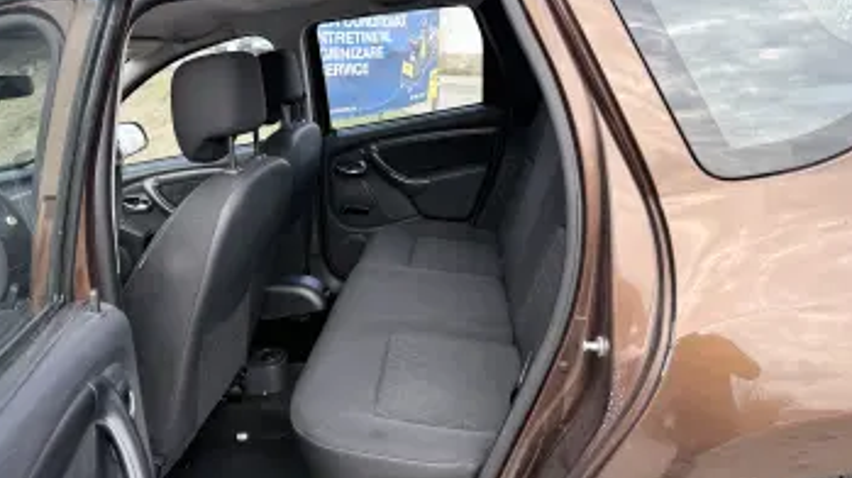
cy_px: 193
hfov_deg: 69.9
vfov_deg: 42.7
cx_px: 417
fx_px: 610
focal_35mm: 27
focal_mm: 6.76
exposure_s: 1/665
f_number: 1.78
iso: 100
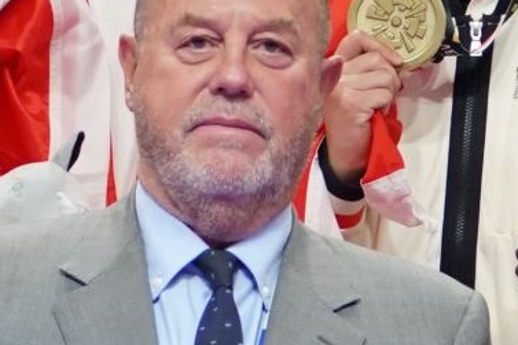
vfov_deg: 1.5
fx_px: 13044
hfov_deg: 2.3
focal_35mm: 907
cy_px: 217
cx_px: 210
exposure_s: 1/500
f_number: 4
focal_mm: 127
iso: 2500
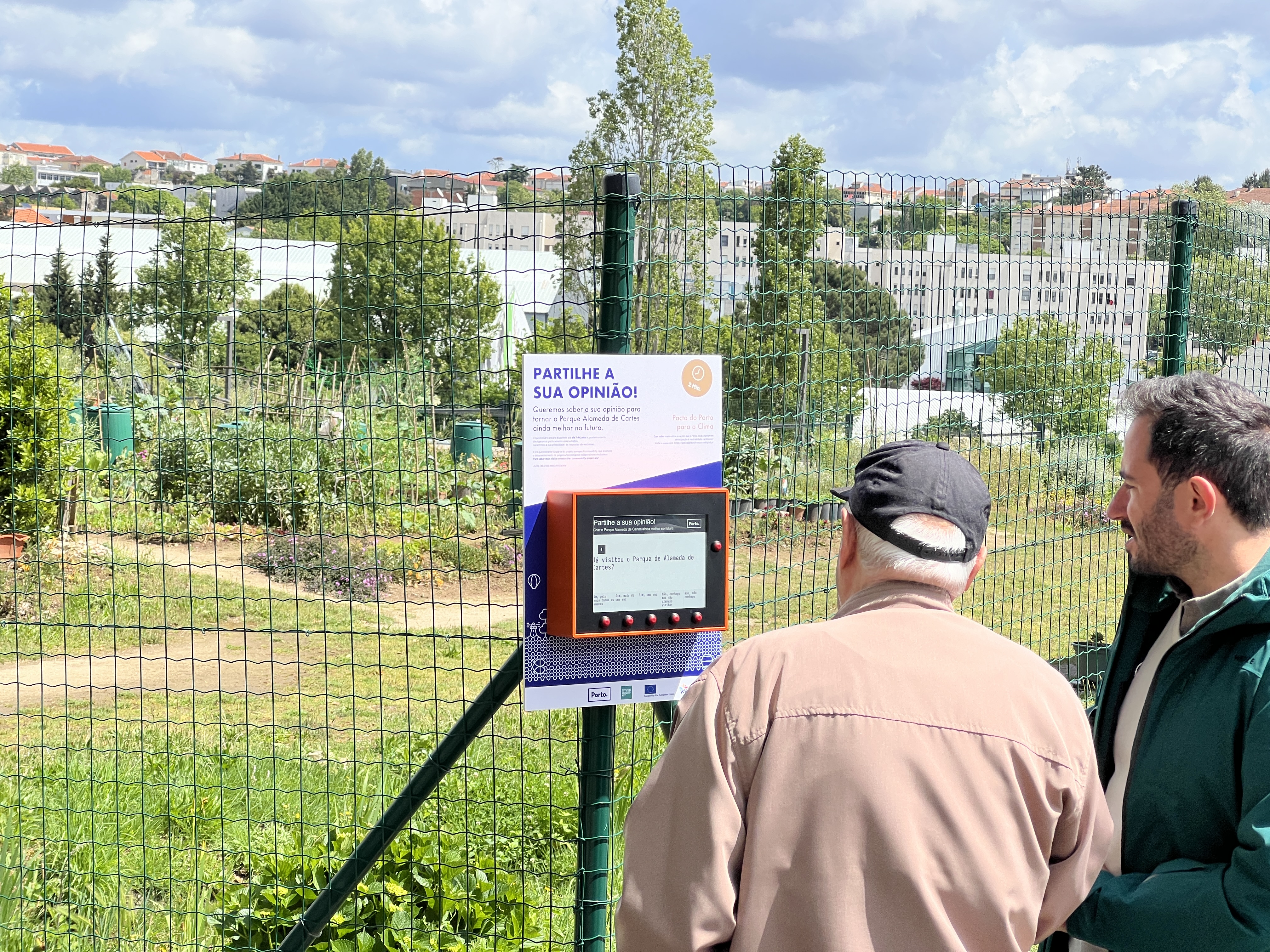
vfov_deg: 19.1
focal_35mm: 77
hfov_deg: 25.3
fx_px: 2825
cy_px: 476
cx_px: 635
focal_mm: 9
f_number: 2.8
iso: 32
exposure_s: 1/622
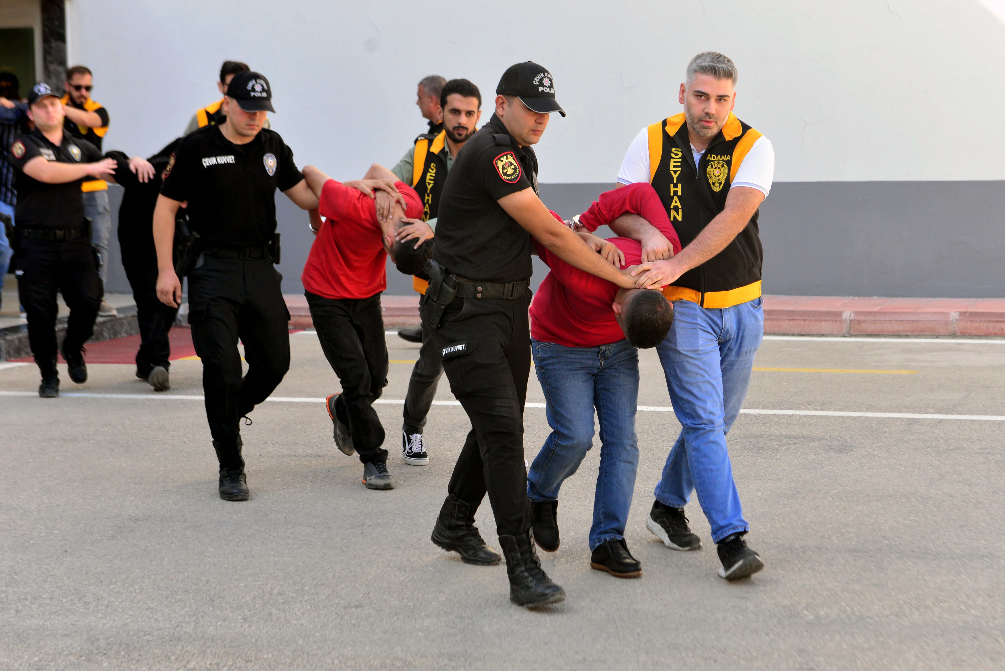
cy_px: 336
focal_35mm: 70
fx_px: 1955
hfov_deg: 28.8
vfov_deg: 19.5
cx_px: 502
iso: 800
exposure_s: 1/400
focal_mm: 70
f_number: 5.6
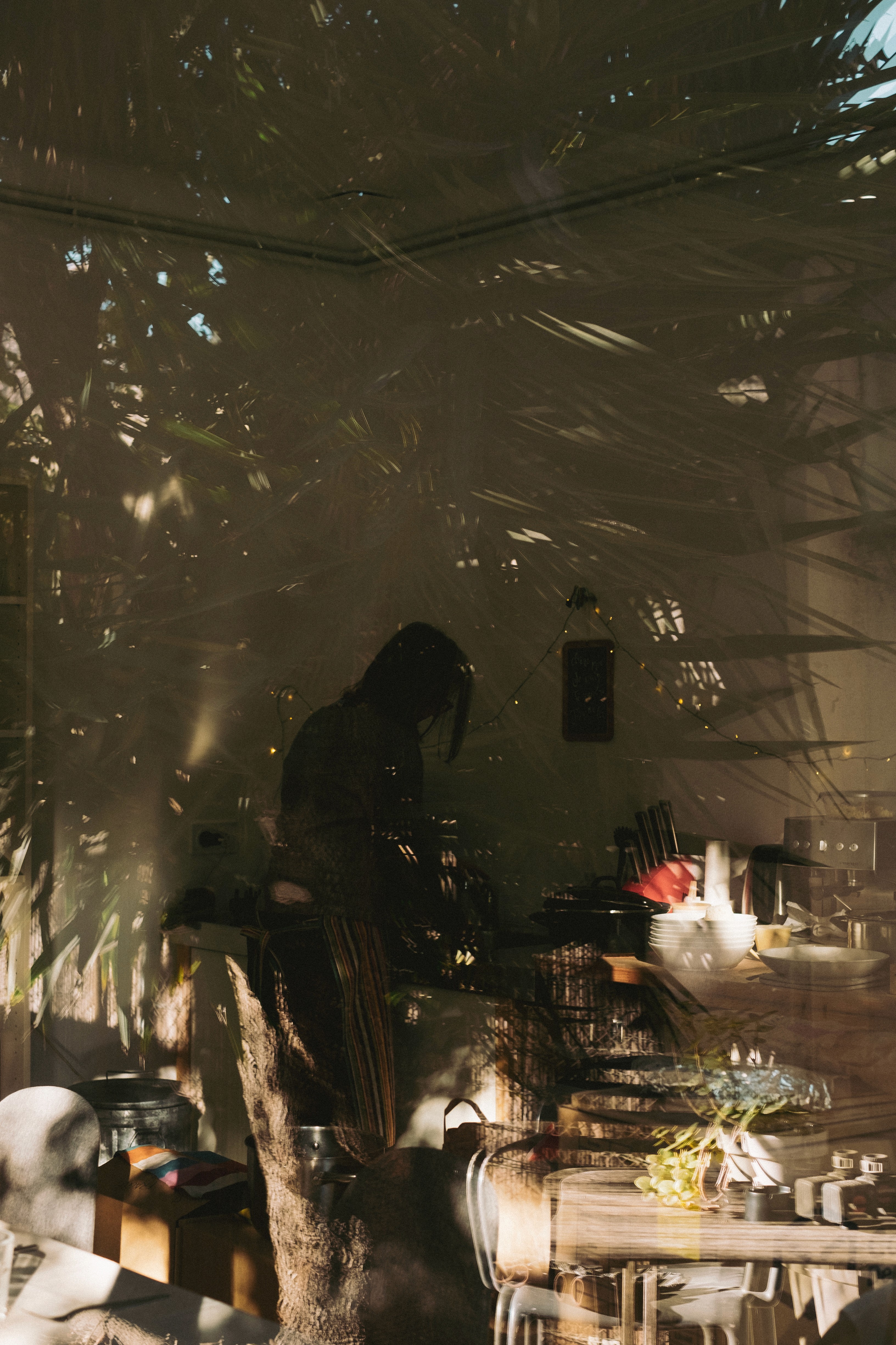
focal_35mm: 53
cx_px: 448
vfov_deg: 37.5
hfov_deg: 25.5
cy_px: 672
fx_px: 1979
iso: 200
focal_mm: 35
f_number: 2.8
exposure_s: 1/250
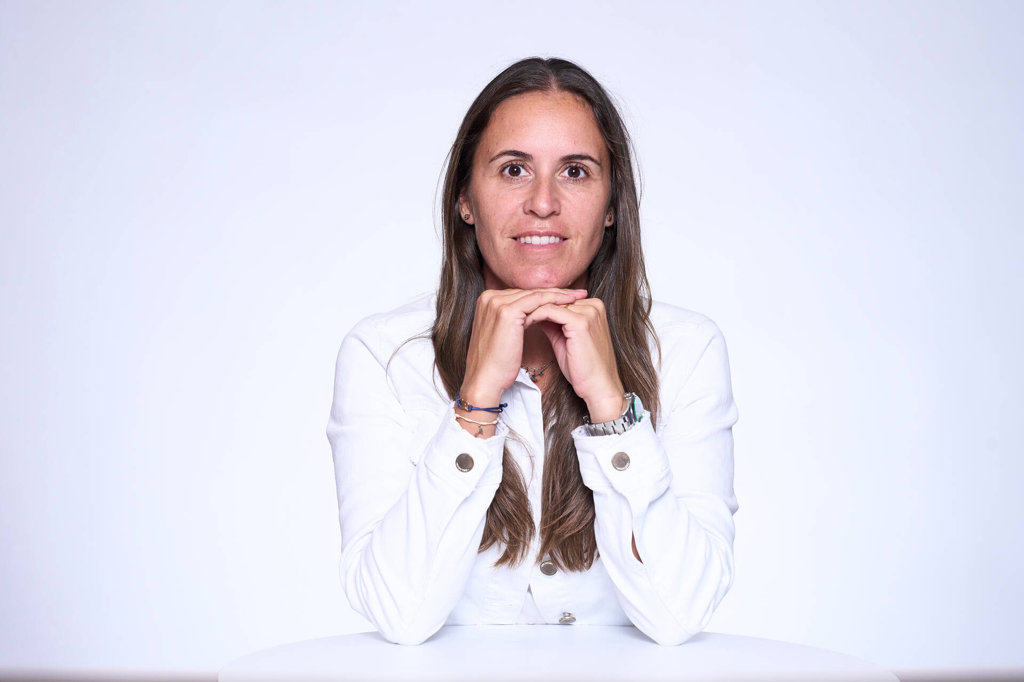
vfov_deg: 20.3
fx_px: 1905
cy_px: 341
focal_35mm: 67
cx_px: 512
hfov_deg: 30.1
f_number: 8
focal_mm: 67
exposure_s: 1/200
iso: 1250
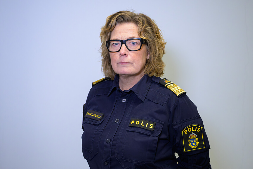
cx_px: 126
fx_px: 358
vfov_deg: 26.5
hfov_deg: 38.9
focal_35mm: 51
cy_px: 84
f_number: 2.8
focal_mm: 34
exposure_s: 1/800
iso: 1600
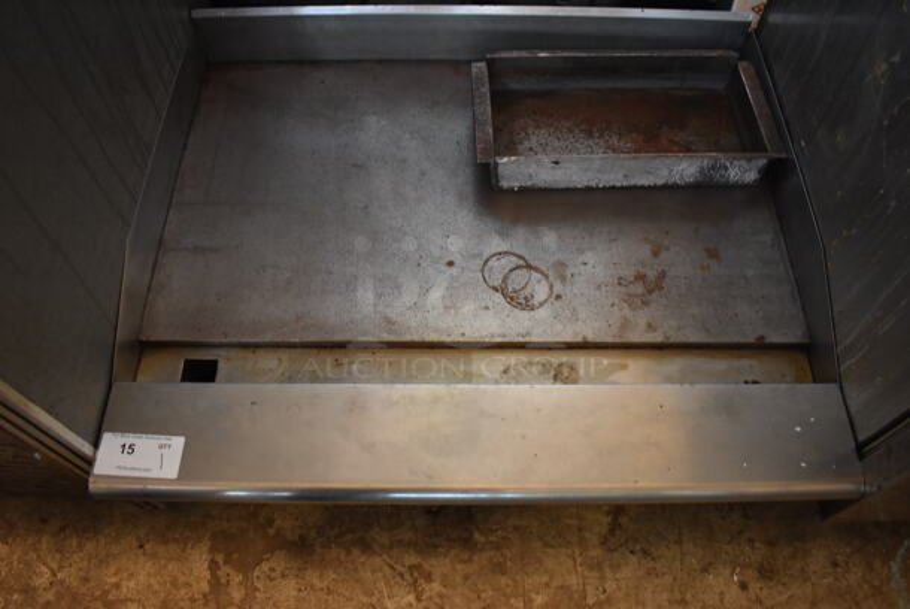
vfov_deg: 48.0
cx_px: 455
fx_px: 683
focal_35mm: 27
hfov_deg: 67.3
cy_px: 304
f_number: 3.5
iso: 1800
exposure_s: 1/125
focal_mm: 18
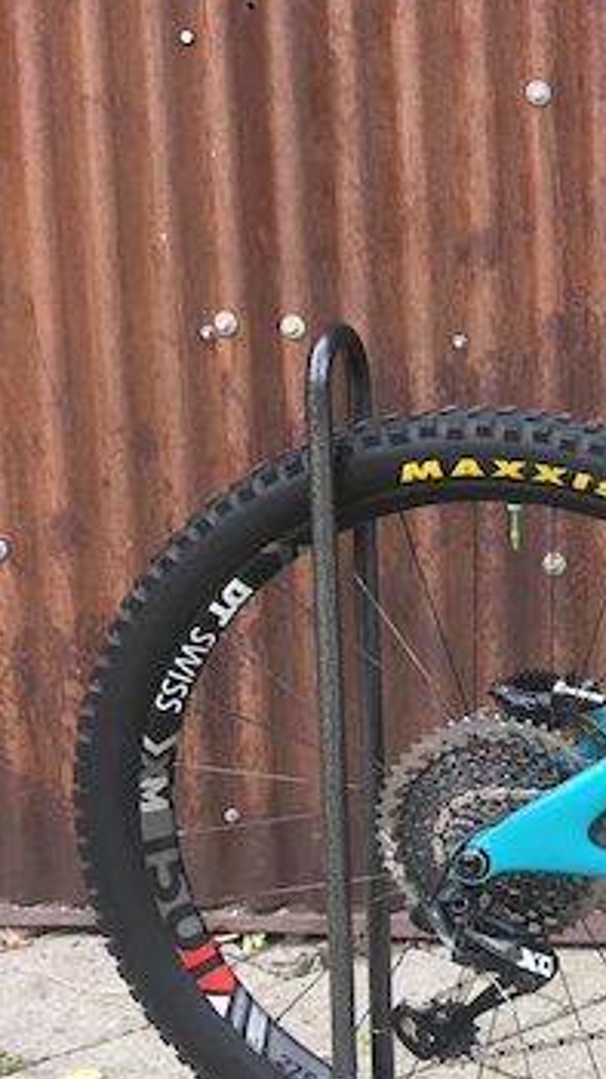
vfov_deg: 29.4
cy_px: 538
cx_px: 1206
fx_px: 2060
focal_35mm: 72
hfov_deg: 14.1
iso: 32
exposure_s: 1/120
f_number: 2.2
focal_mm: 4.15
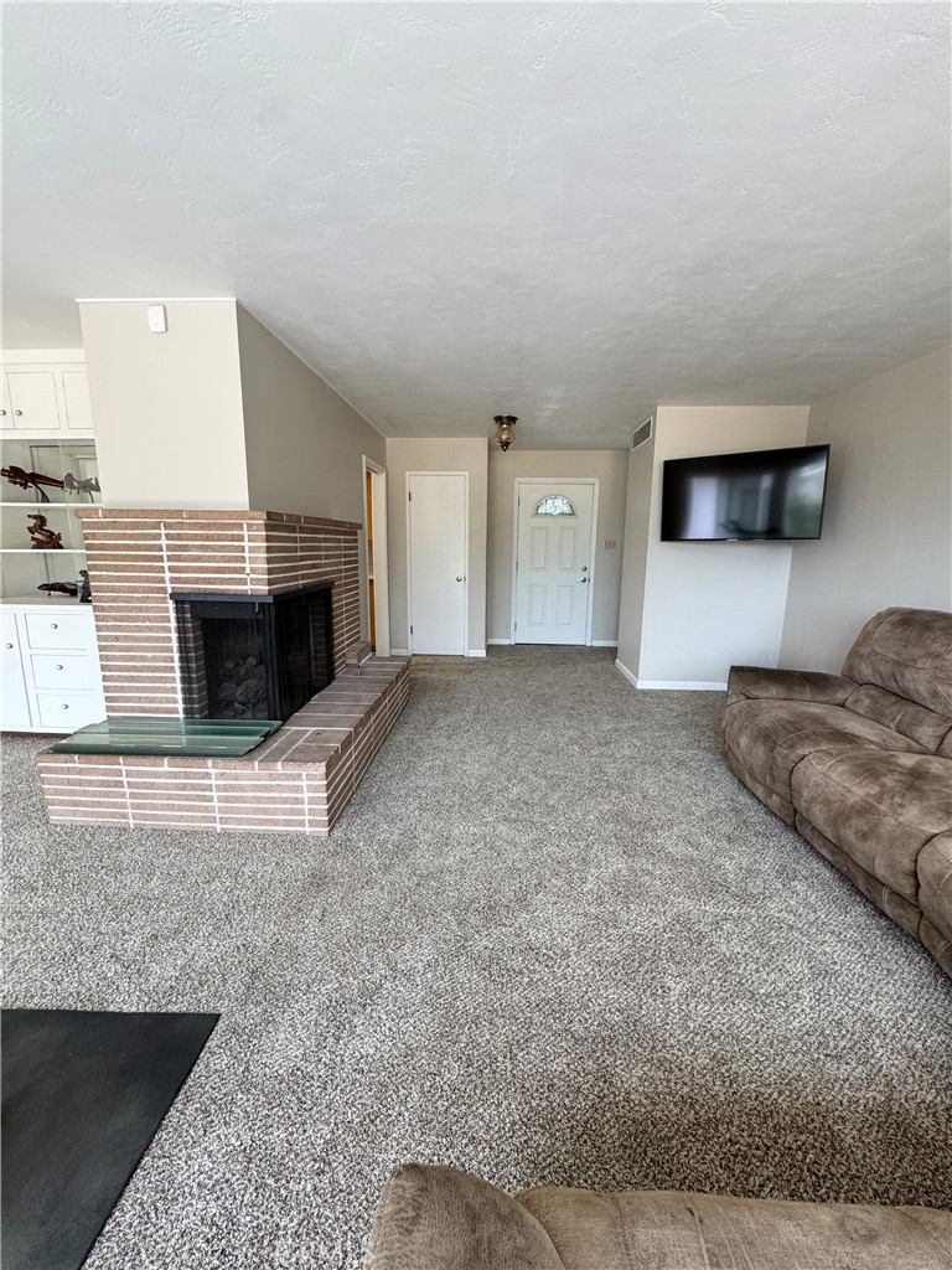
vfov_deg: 102.1
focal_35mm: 14
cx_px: 476
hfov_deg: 85.7
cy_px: 635
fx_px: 513
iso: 160
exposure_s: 1/120
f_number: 2.2
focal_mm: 2.22
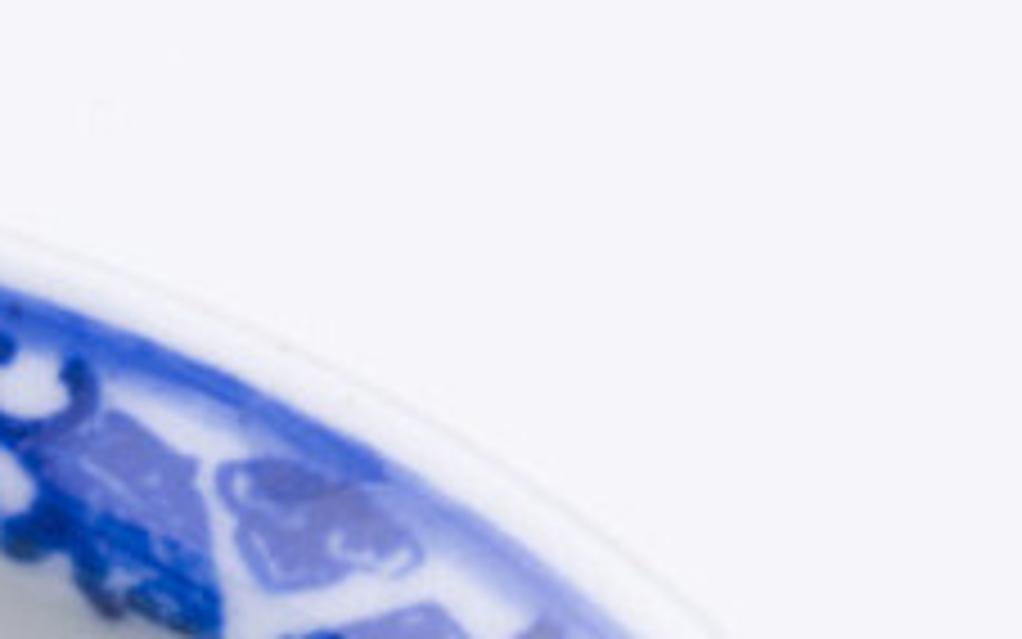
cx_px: -734
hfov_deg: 3.7
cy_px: 1467
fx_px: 15741
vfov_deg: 2.3
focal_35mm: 565
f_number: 32
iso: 100
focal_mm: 105
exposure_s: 1/125
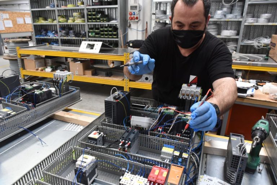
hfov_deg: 73.7
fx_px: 185
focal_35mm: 24
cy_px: 92
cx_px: 138
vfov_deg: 53.2
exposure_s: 1/400
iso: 3200
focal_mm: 24
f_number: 6.3
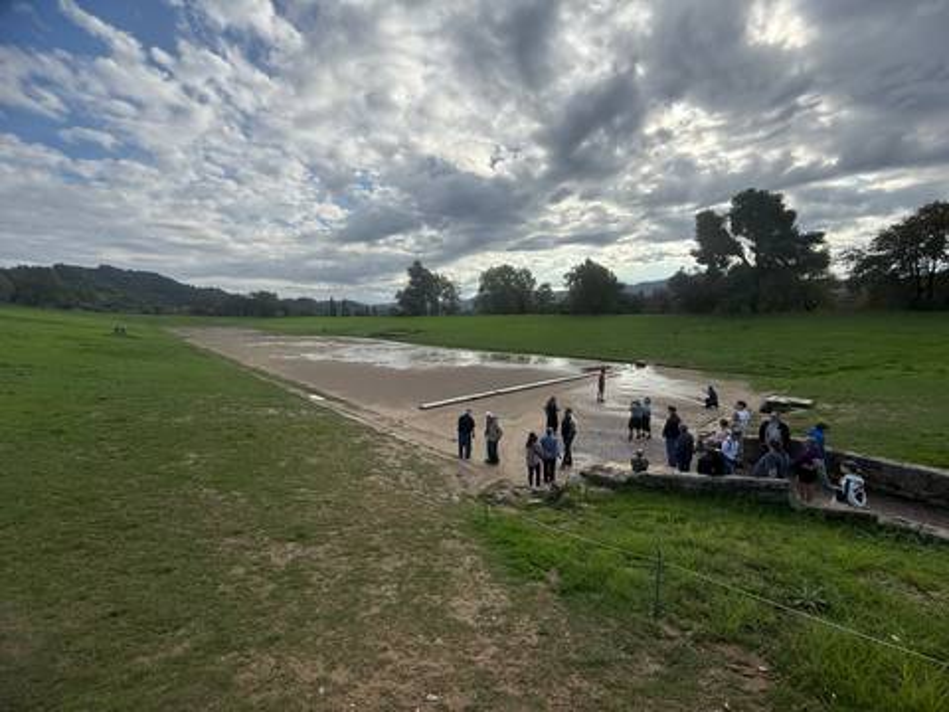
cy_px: 356
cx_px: 474
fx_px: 384
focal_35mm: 14
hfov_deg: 102.1
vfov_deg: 85.7
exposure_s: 1/2237
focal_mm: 2.22
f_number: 2.2
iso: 64
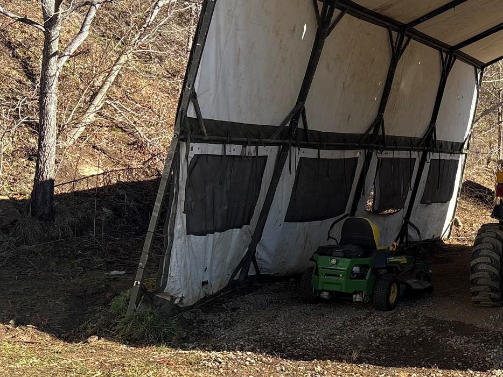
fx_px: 828
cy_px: 143
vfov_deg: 25.6
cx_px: 550
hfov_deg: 30.3
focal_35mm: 57
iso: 50
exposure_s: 1/1263
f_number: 1.6
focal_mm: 5.96
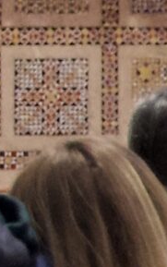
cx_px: -717
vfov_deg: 1.8
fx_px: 8660
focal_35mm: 1191
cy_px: -189
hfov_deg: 1.1
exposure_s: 1/125
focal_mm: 88
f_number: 4
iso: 5000
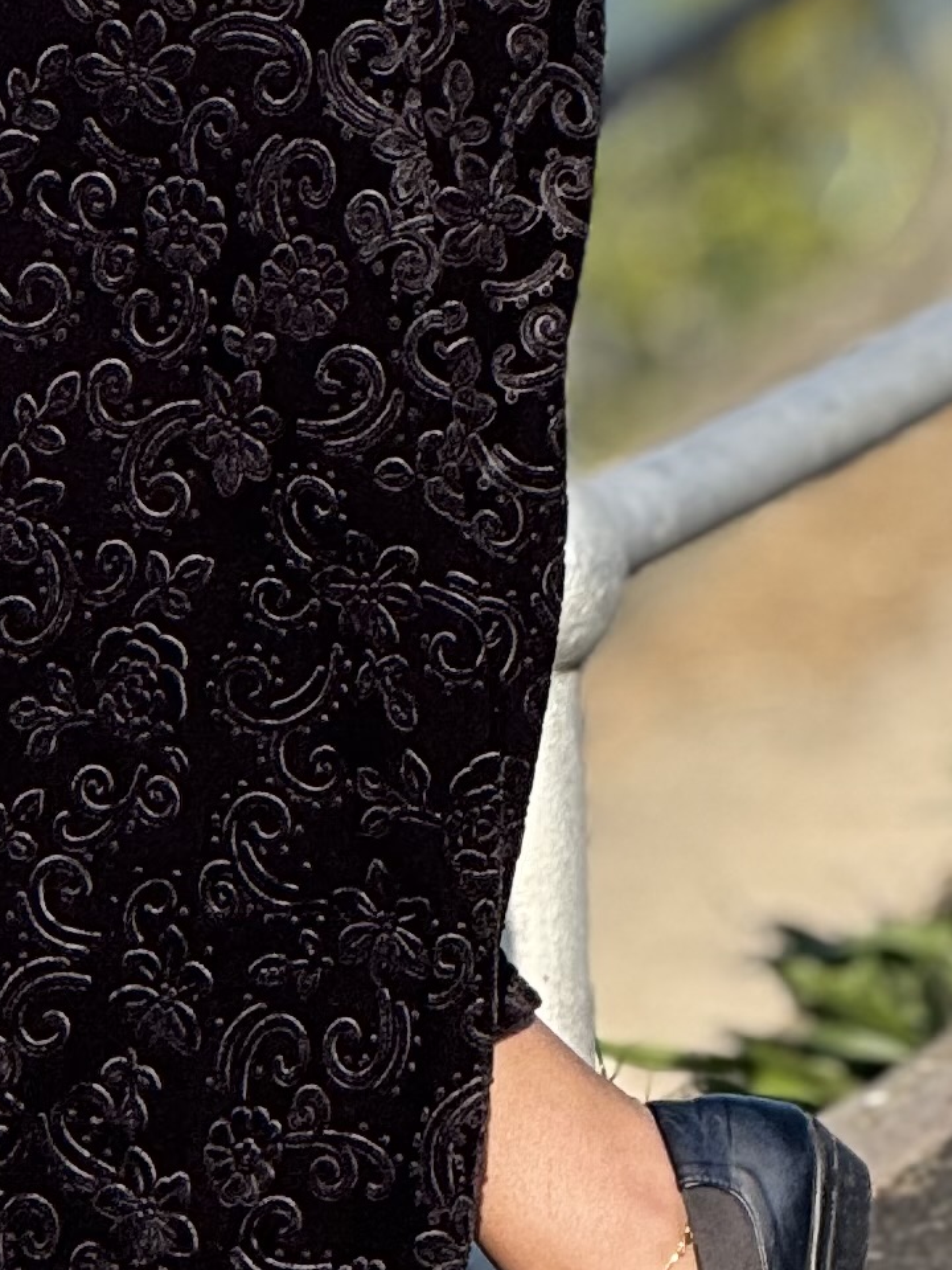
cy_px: -614
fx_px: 18481
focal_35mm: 504
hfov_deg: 3.0
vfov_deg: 3.9
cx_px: 201
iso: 50
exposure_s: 1/977
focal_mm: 15.66
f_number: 2.8
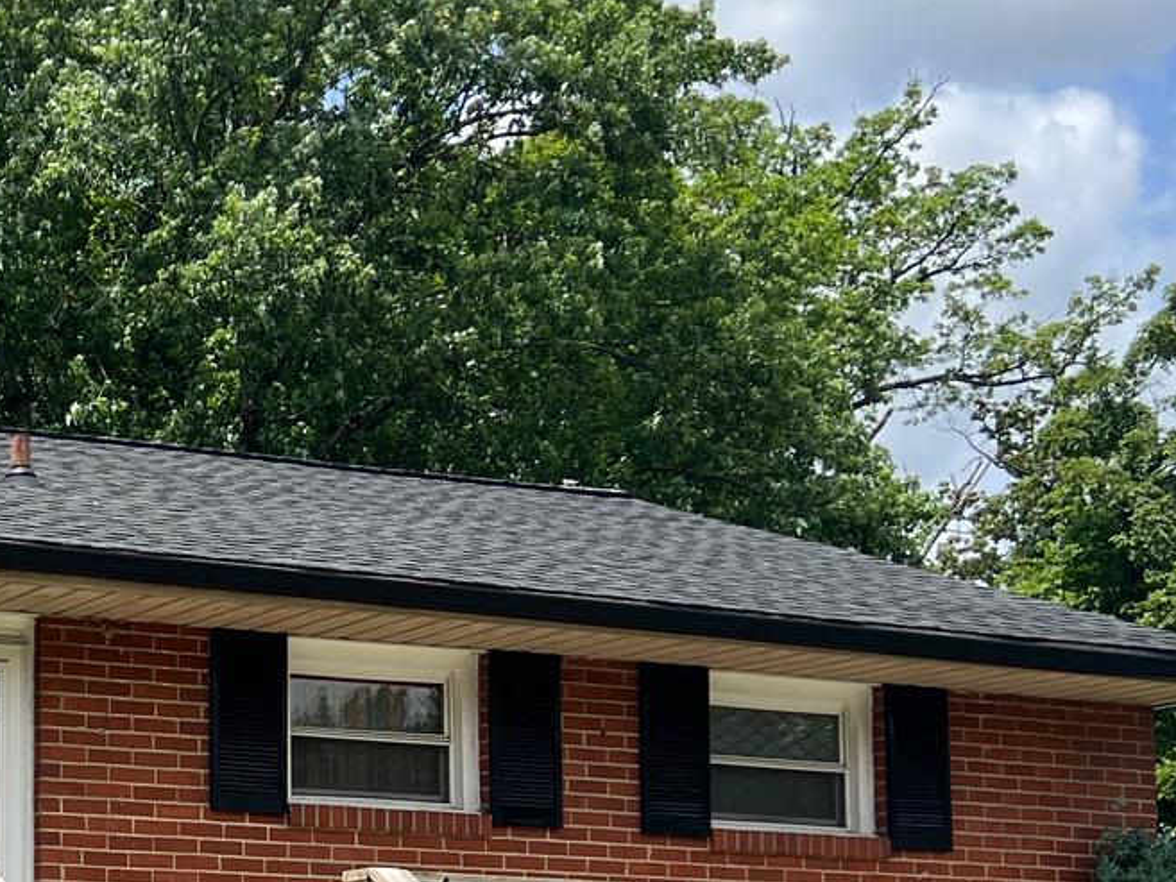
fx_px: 2752
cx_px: -224
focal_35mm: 81
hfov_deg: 22.3
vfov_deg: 17.8
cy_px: 855
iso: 50
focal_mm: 5.7
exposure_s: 1/3077
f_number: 1.5
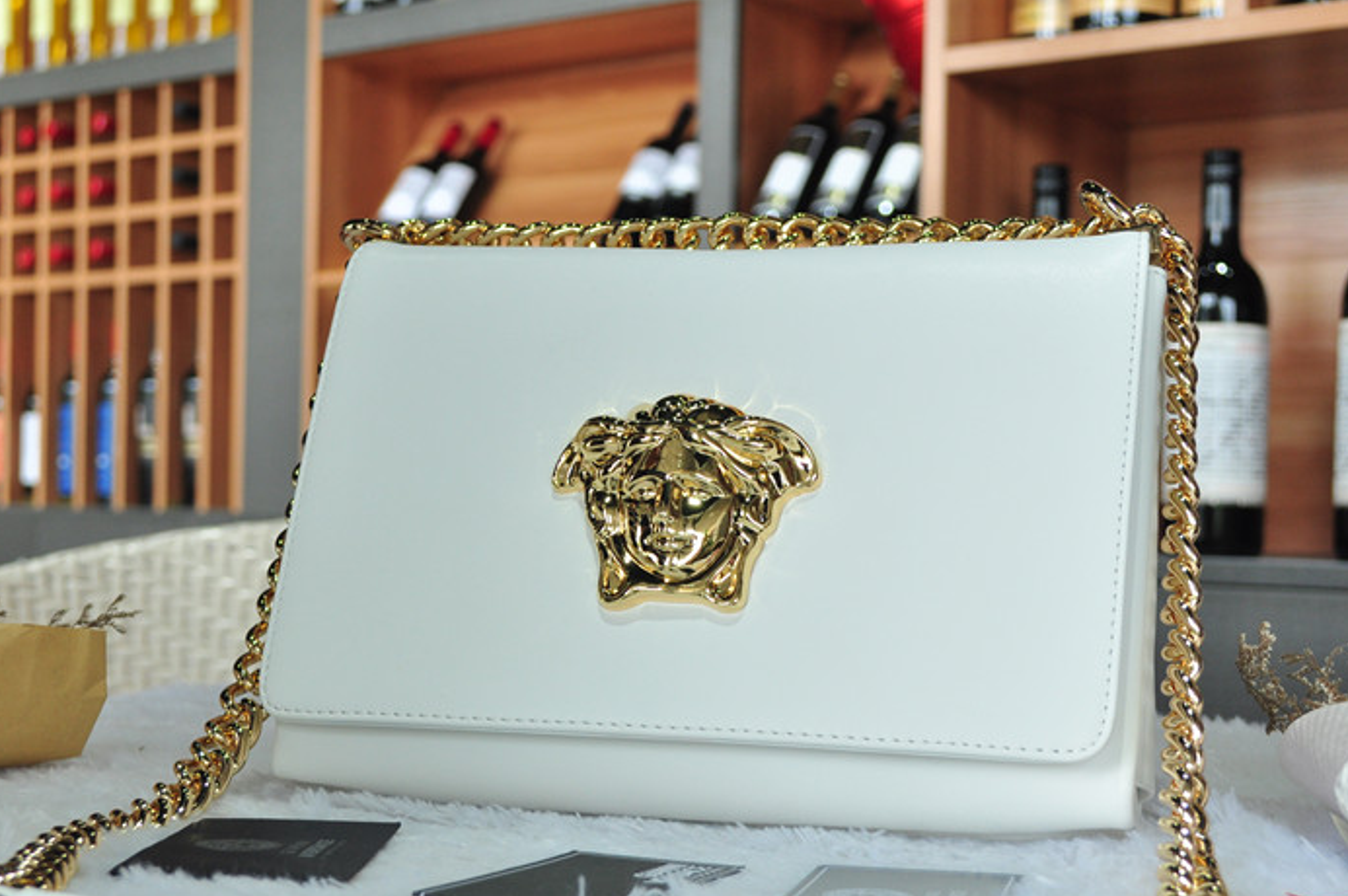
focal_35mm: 61
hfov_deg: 32.9
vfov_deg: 22.2
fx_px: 2282
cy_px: 538
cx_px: 627
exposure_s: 1/100
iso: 400
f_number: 5.6
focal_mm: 32
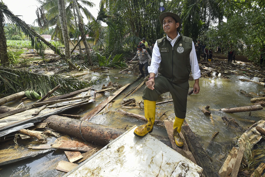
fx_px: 103
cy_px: 88
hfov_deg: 104.3
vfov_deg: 81.1
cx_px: 132
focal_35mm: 14
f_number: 5
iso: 1000
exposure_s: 1/640
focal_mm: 14
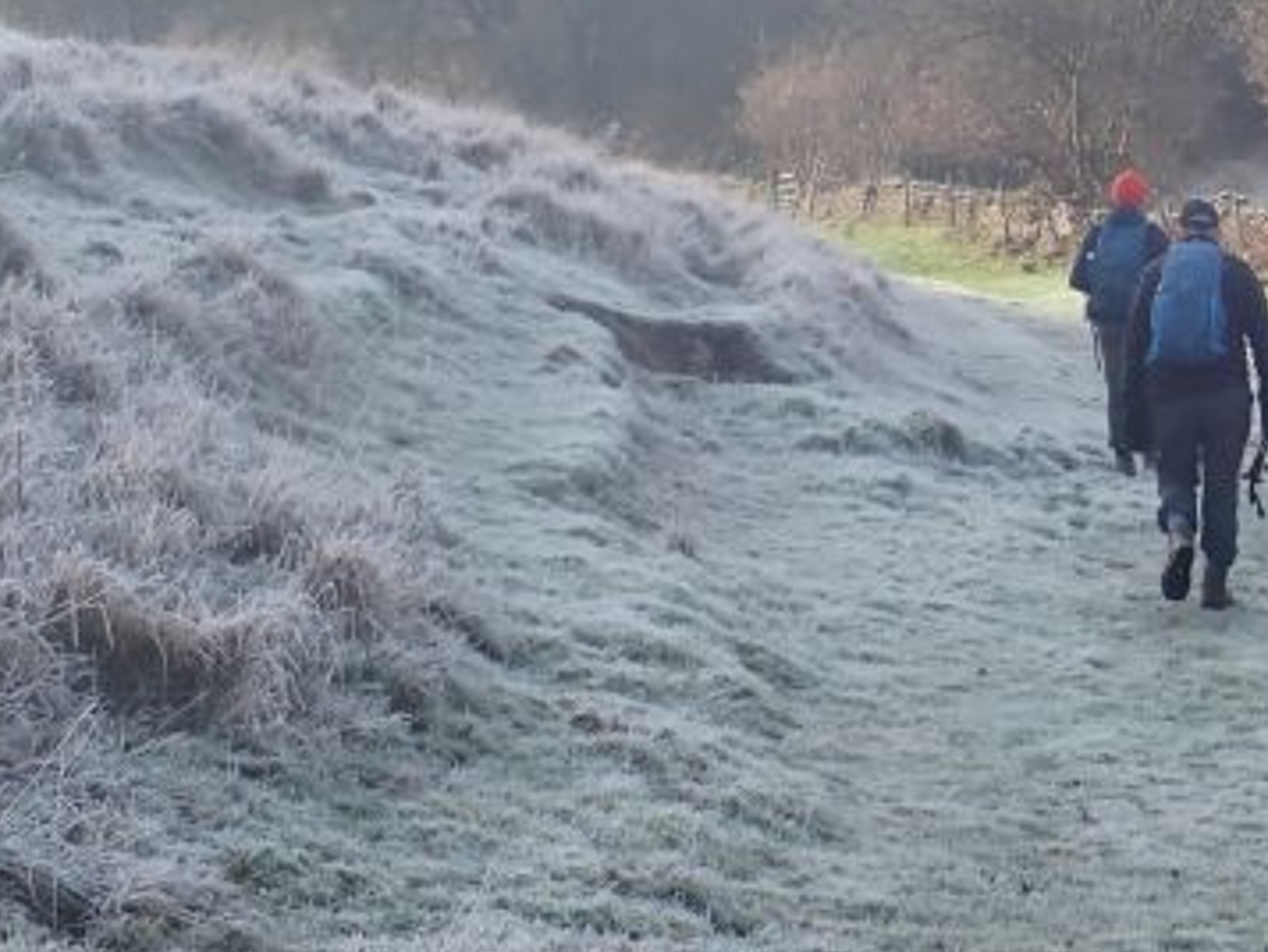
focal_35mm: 121
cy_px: 284
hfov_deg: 15.8
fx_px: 4434
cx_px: 1389
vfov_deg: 12.2
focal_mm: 9.65
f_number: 4.5
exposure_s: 1/200
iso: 100
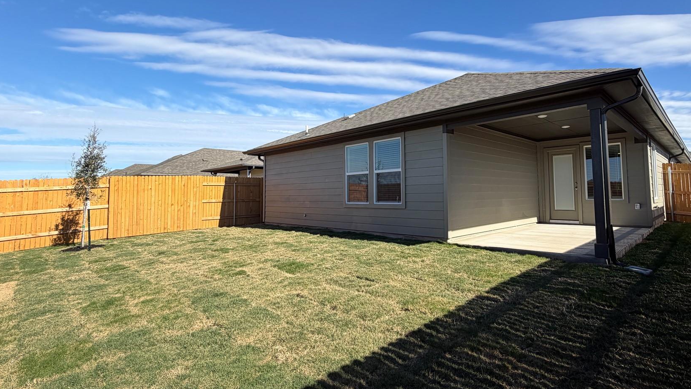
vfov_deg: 58.2
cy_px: 170
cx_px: 401
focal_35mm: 19
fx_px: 348
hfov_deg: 88.8
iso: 25
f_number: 2.2
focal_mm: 2.22
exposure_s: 1/770
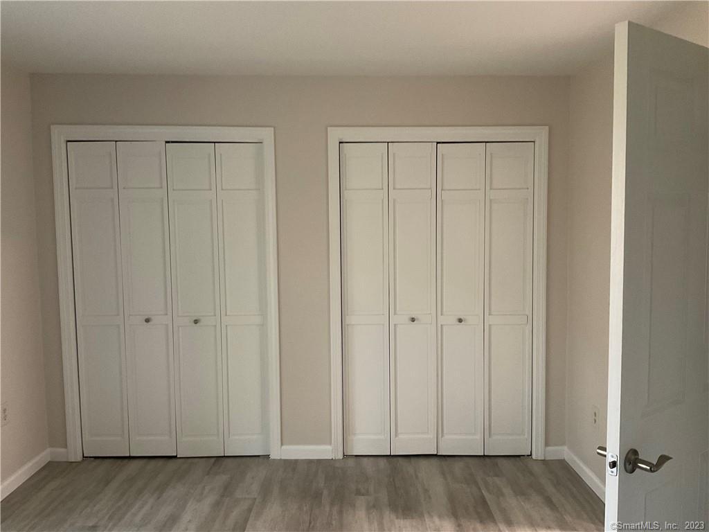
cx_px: 354
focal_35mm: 29
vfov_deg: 48.2
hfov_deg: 61.7
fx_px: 594
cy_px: 266
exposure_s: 1/40
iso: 200
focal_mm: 3
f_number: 1.8
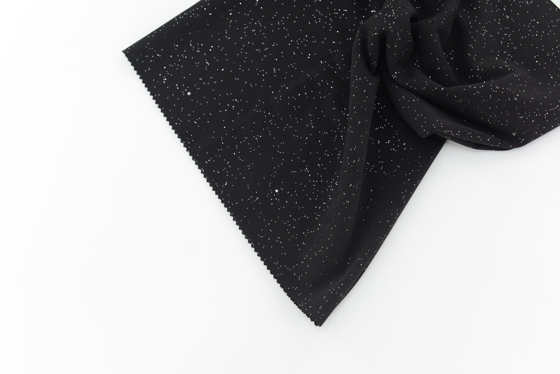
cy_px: 187
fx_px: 778
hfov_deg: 39.6
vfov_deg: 27.0
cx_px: 280
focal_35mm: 50
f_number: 4
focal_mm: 50
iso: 100
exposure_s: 1/60
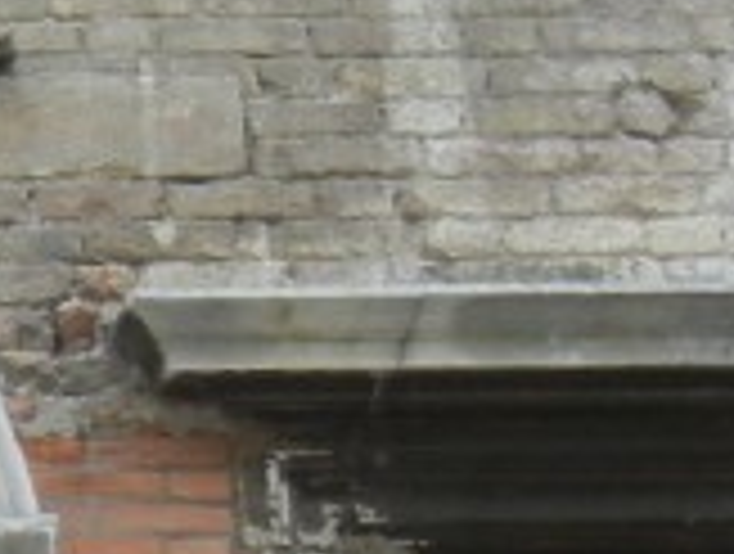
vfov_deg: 7.7
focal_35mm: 188
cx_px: -675
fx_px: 3995
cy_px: 973
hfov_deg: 9.8
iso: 165
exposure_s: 1/56.7
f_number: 3.5
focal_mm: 5.4
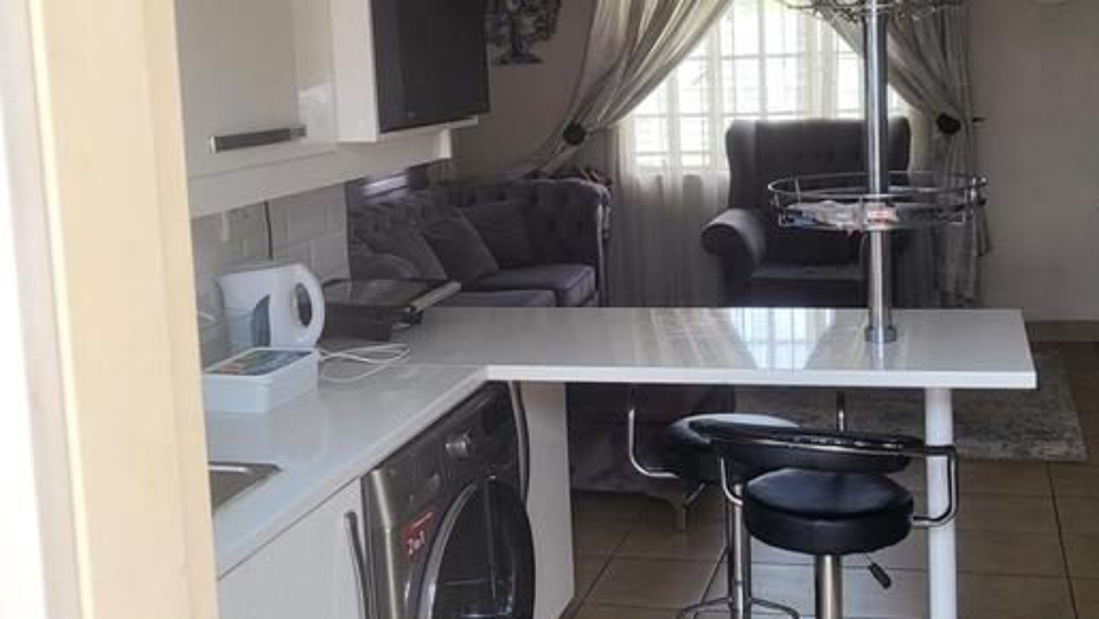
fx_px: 1283
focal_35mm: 44
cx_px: 700
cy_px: 162
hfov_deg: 45.9
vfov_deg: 26.8
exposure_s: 1/253
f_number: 1.8
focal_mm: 4.25
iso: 50
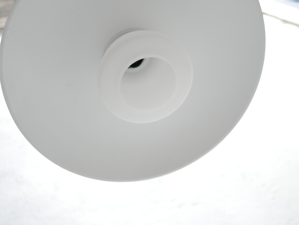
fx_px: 346
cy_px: 112
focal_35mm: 40
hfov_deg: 46.8
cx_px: 150
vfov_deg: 36.0
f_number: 1.7
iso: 3200
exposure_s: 1/40
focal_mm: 20
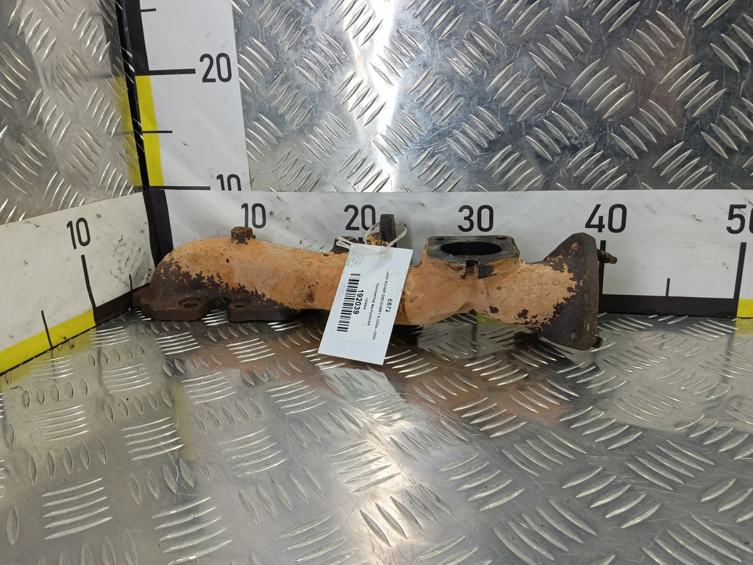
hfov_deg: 73.9
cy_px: 282
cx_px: 376
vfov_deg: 58.9
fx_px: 500
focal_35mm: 23
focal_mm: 4.11
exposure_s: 1/50
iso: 121
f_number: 1.6
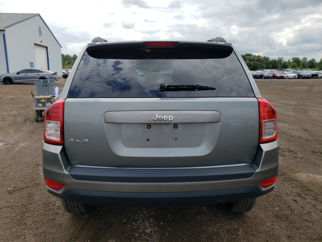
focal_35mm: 26
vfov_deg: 53.1
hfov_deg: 67.3
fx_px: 242
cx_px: 161
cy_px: 121
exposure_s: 1/3333
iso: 50
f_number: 1.5
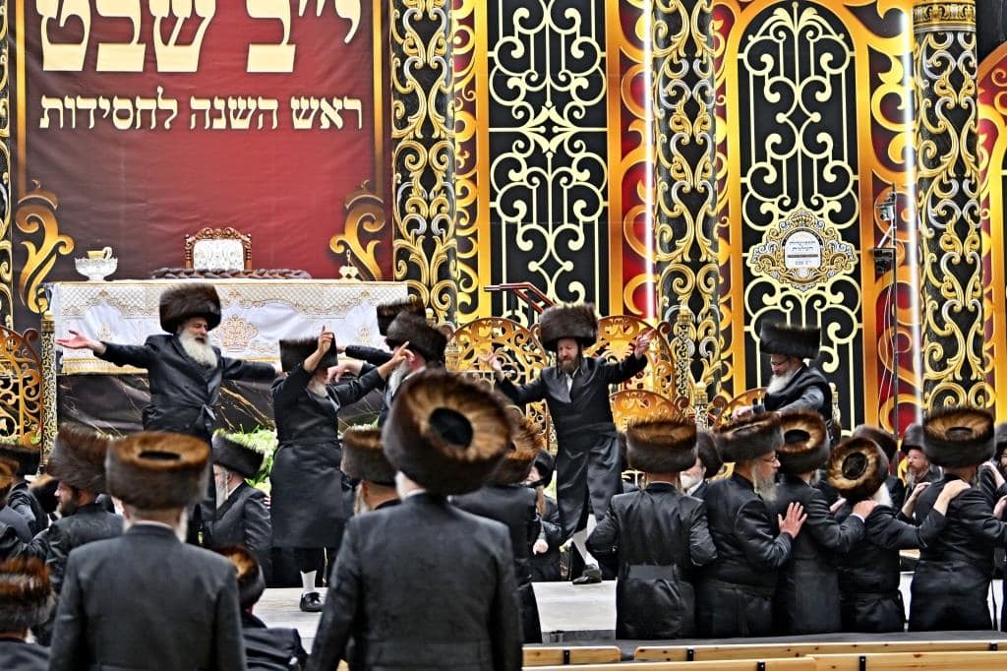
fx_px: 2936
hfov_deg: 19.5
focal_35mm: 105
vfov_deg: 13.0
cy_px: 336
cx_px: 504
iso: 500
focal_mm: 70
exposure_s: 1/250
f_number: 2.8
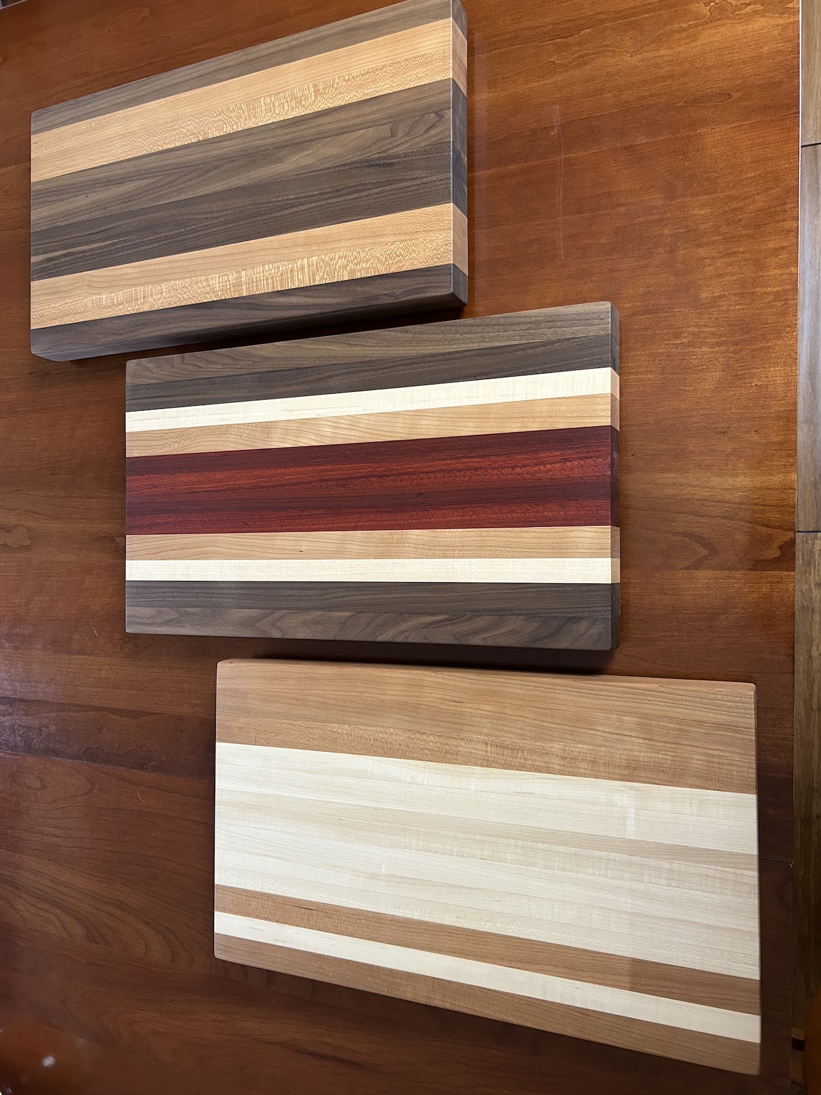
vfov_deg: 67.3
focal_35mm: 26
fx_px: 822
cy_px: 548
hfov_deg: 53.1
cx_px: 410
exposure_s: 1/60
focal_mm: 5.7
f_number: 1.5
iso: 250
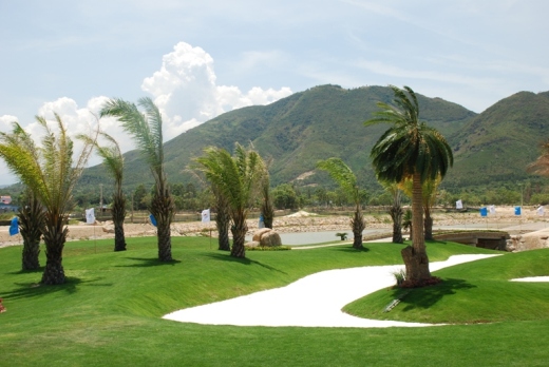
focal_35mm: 48
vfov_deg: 28.1
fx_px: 733
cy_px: 184
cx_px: 274
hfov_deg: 41.1
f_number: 9
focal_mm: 32
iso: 100
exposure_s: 1/160
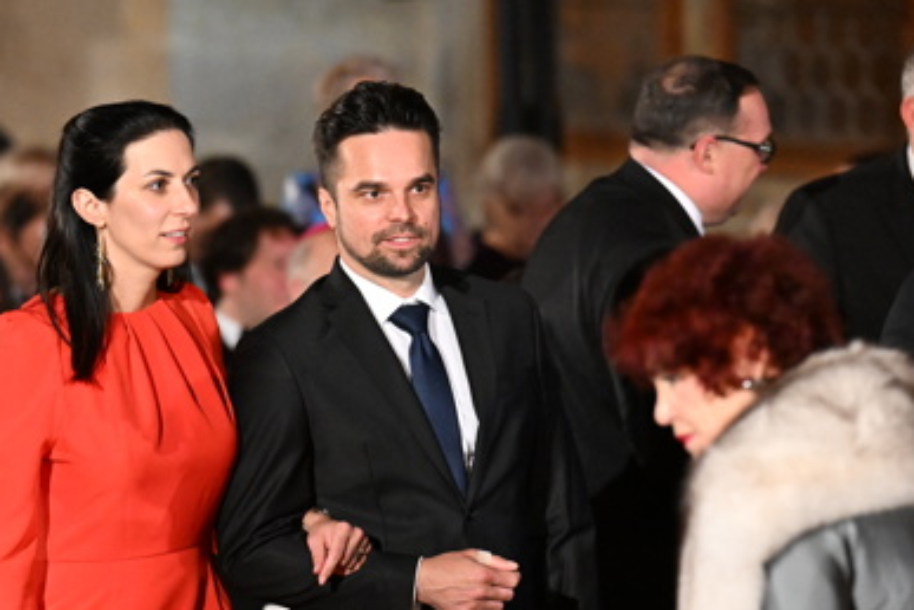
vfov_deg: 3.8
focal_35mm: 357
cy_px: 482
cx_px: 281
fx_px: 9063
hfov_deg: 5.8
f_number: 4
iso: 8000
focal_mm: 200
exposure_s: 1/250
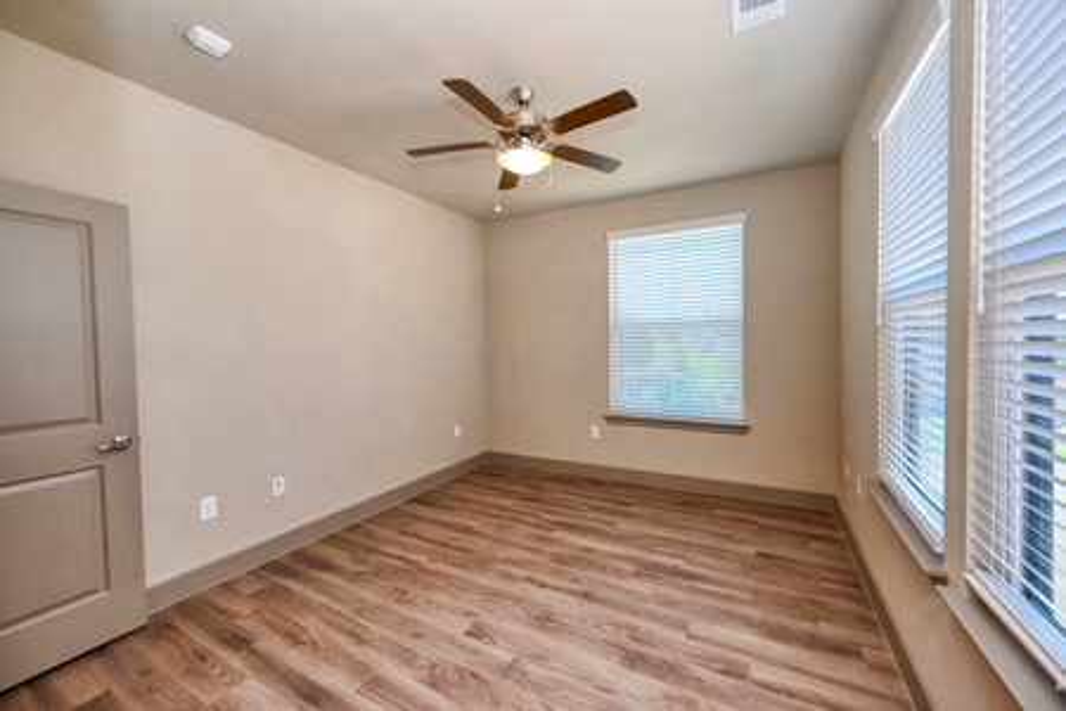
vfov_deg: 81.2
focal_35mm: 14
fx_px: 415
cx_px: 533
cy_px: 356
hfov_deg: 104.3
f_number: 7.1
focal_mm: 14
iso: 800
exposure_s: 1/125
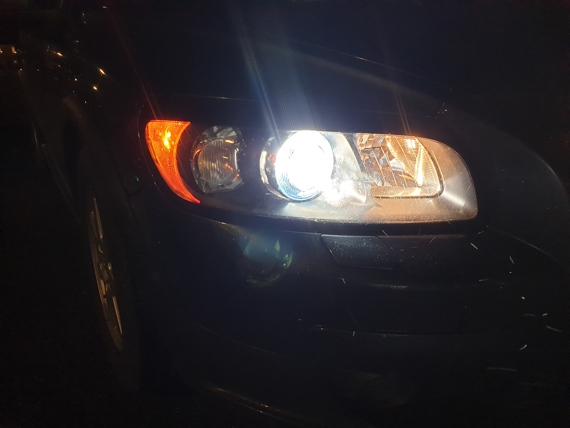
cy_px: 214
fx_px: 428
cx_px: 285
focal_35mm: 26
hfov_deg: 67.3
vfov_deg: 53.1
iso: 200
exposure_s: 1/35
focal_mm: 4.3
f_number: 2.4
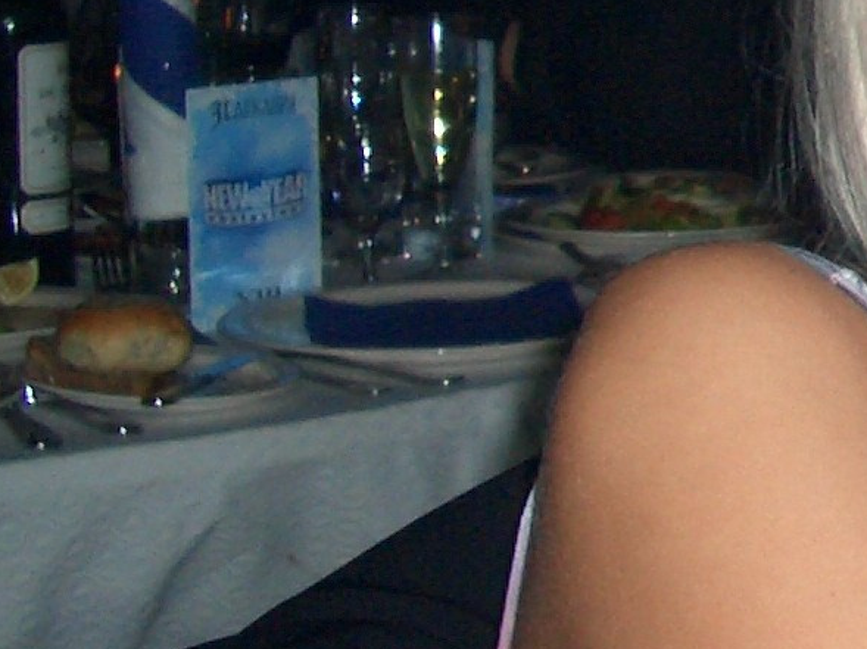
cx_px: 1451
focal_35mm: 137
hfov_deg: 13.3
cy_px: -72
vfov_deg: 10.7
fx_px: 3429
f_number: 2.6
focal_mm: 5.8
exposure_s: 1/60
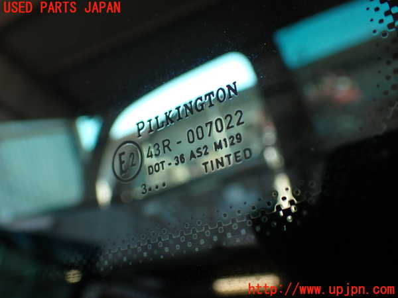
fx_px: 414
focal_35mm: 36
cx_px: 199
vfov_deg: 39.7
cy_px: 149
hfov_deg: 51.4
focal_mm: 6.37
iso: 160
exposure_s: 1/80
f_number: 2.5
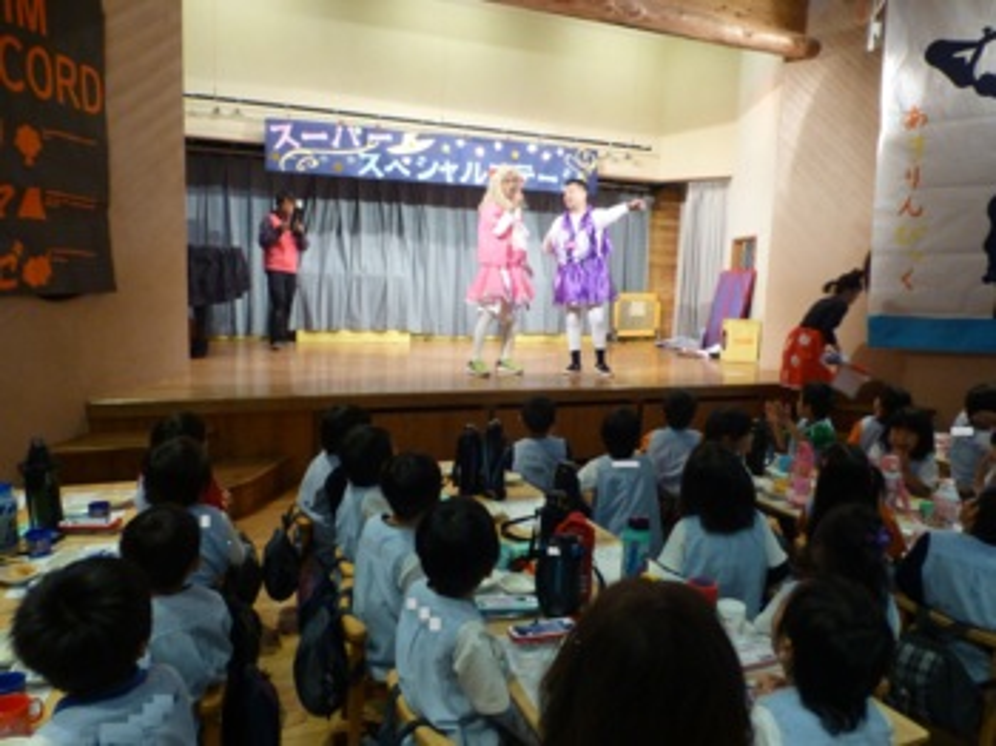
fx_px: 719
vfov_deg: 54.8
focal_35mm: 25
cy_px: 373
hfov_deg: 69.4
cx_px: 498
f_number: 3.3
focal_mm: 4.3
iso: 400
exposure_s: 1/25
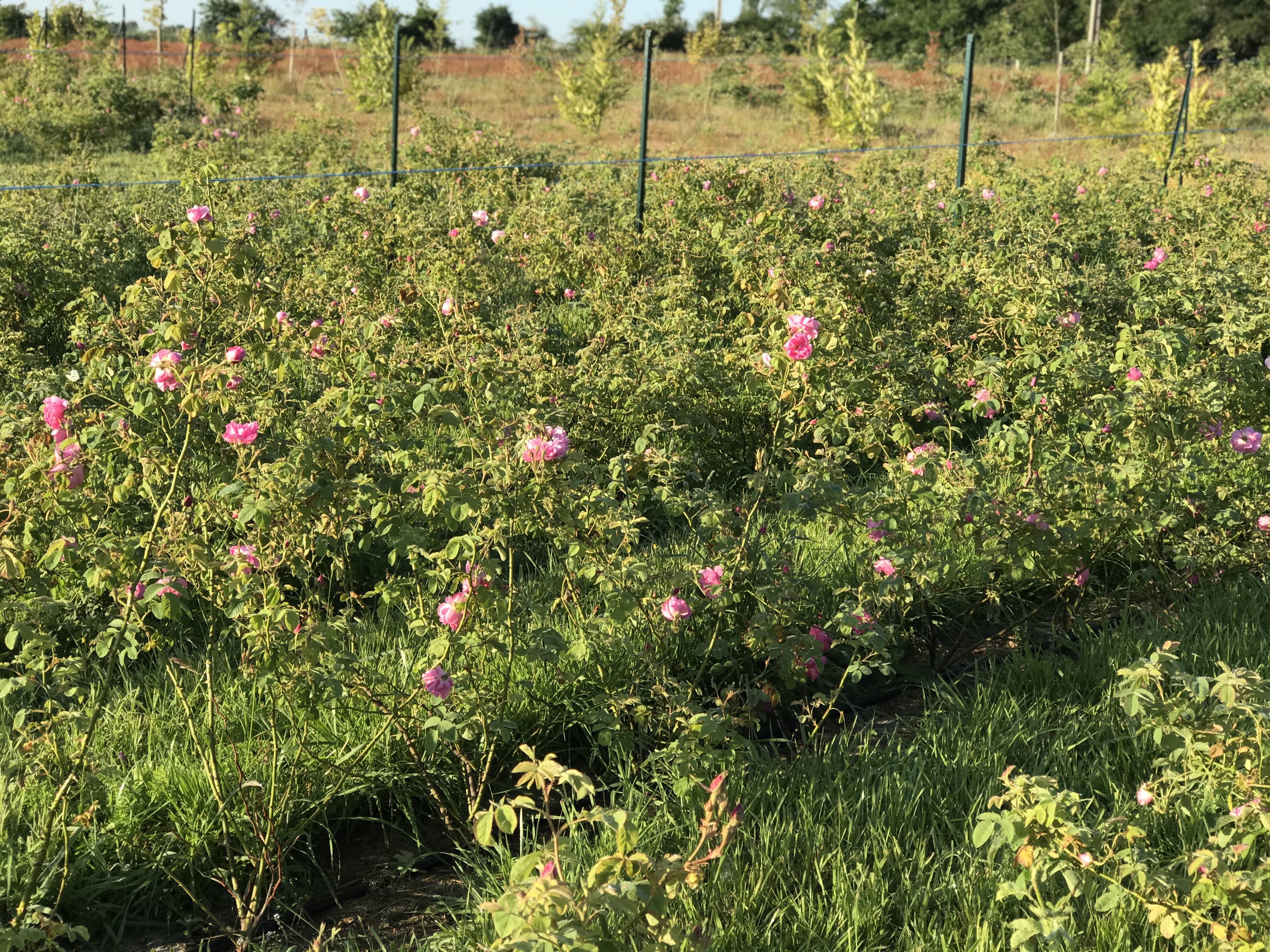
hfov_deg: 33.8
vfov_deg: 25.7
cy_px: 476
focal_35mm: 57
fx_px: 2091
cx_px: 635
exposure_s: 1/297
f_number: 2.8
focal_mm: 6.6
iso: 20
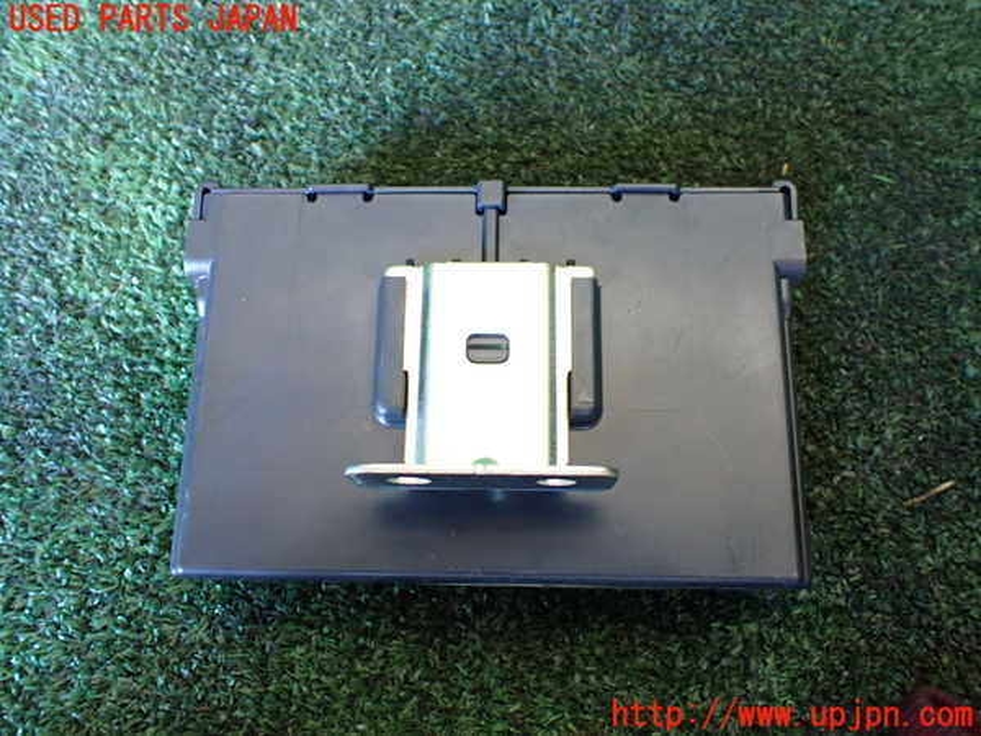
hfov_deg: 60.0
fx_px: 850
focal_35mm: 30
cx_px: 490
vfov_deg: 46.8
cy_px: 368
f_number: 2.3
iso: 800
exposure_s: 1/30
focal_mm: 5.4
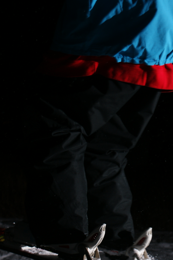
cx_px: 114
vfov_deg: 14.4
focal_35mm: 143
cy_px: 152
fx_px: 1032
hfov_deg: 9.6
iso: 100
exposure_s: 1/125
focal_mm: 40
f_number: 5.6
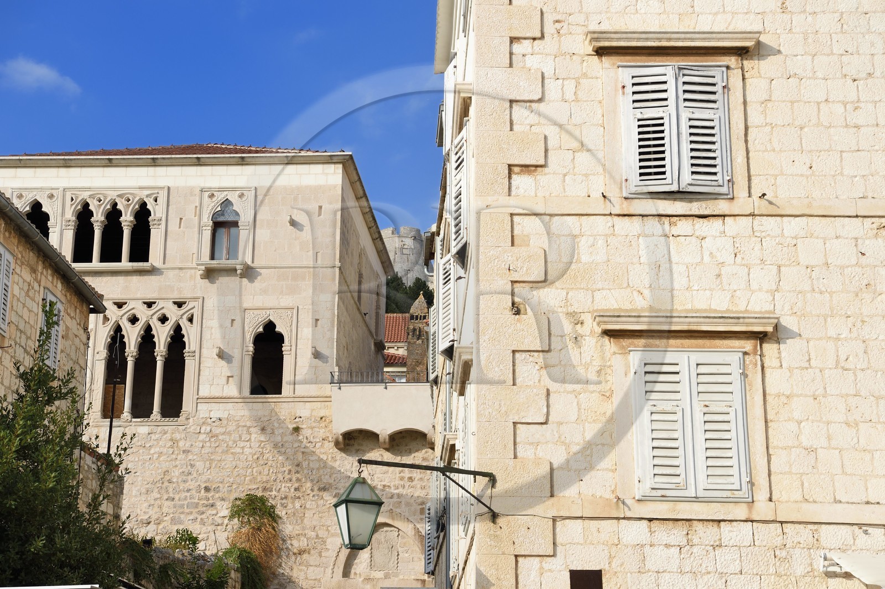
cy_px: 294
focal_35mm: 62
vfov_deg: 21.9
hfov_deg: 32.4
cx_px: 442
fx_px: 1523
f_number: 10
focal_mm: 62
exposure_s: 1/400
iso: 200
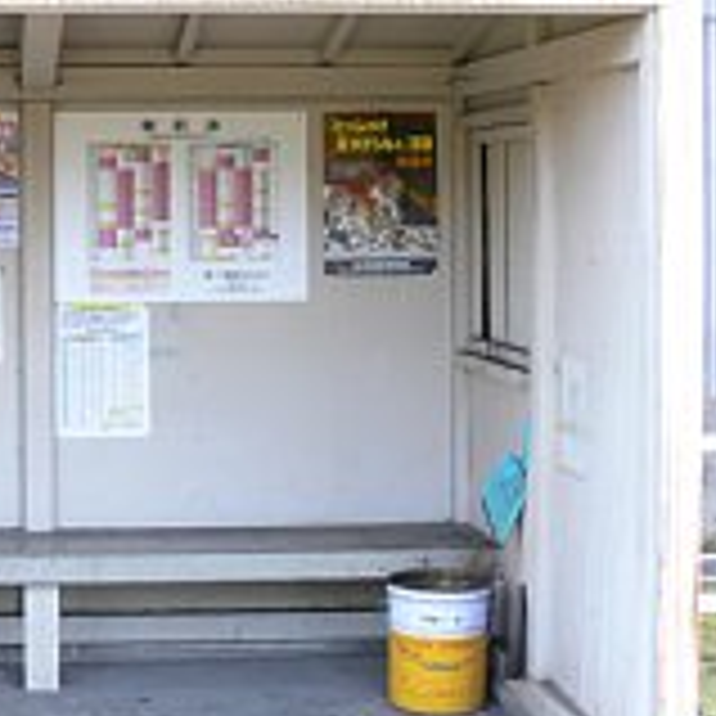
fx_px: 1825
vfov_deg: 22.1
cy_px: 221
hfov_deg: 21.6
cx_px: 36
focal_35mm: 78
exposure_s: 1/50
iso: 80
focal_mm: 7.4
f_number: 2.8
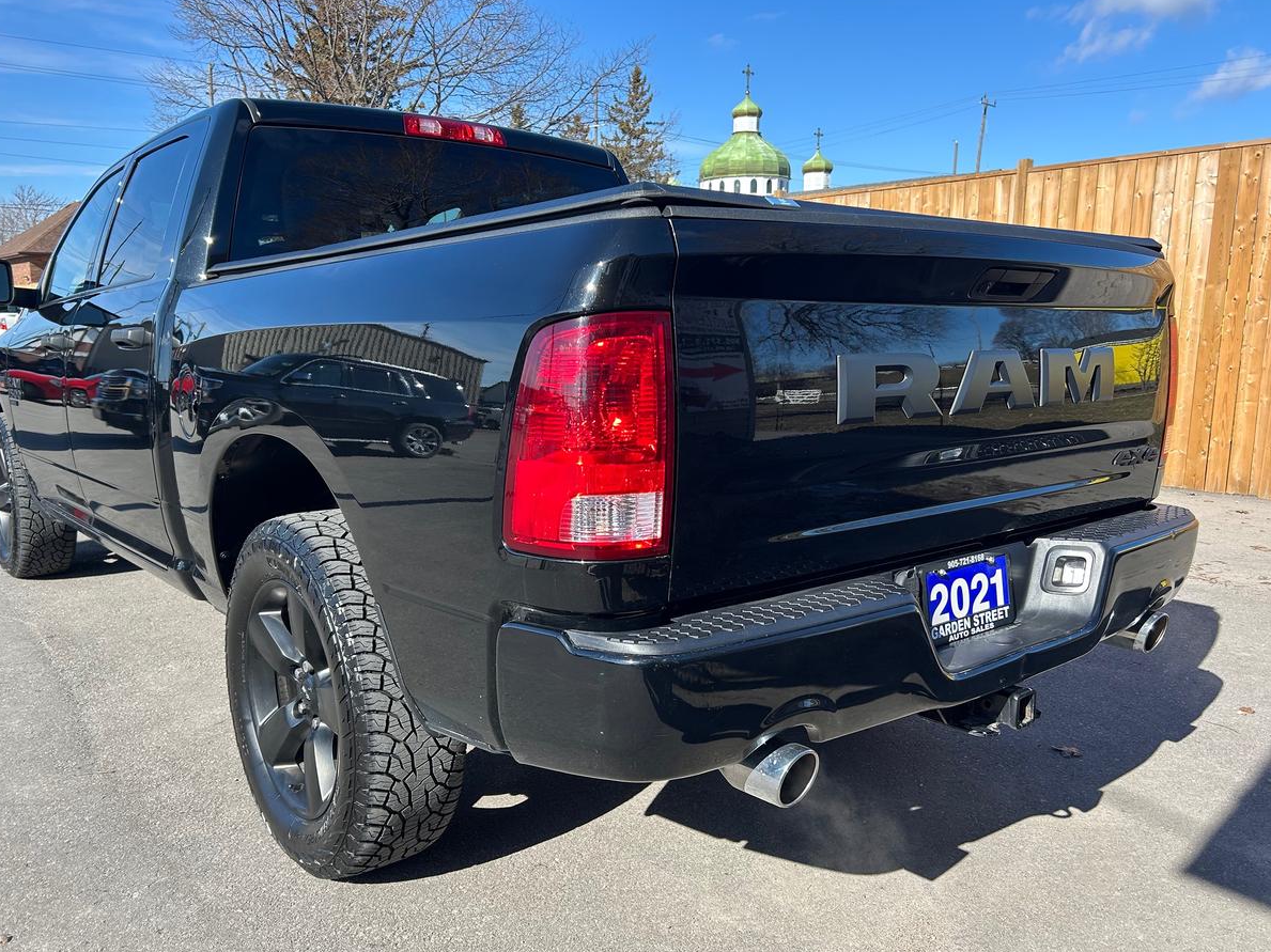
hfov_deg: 63.4
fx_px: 1028
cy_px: 484
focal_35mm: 28
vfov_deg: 49.7
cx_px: 588
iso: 50
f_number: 1.5
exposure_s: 1/1468
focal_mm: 5.7
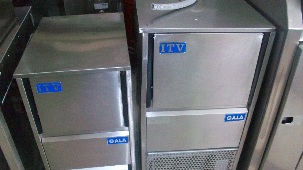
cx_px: 151
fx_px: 281
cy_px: 97
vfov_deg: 33.7
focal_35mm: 35
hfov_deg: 56.6
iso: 400
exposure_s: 1/60
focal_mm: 5.7
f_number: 2.8
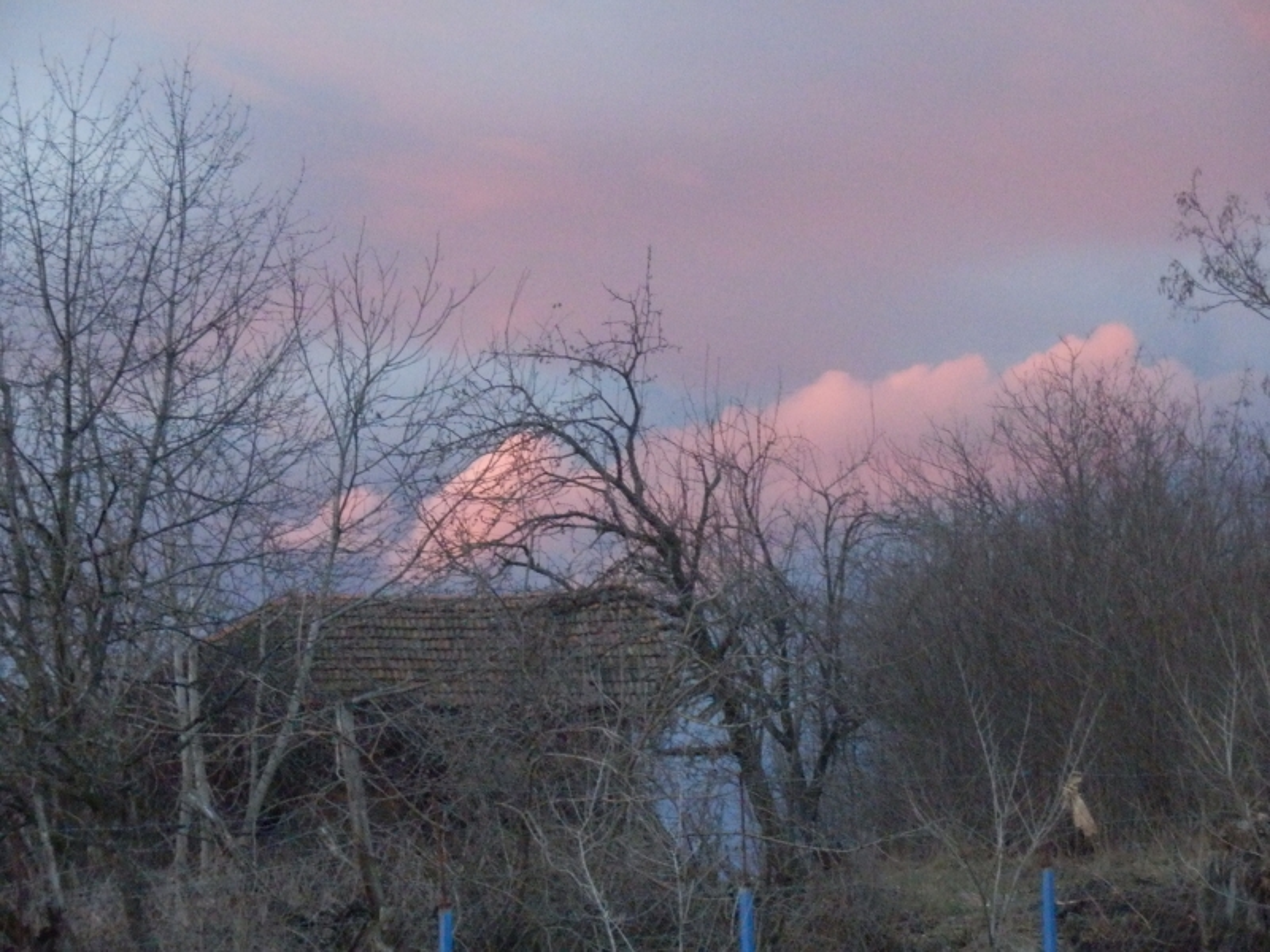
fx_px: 5063
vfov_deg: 10.7
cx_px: 635
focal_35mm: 138
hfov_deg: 14.3
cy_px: 476
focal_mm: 24.4
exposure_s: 1/50
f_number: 5.8
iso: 2500
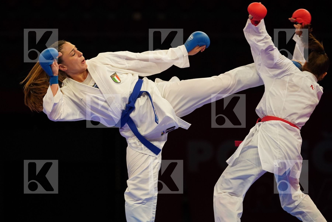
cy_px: 111
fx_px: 2075
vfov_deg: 6.1
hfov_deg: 9.1
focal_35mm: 225
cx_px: 166
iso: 2000
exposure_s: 1/1000
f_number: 2.8
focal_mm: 150
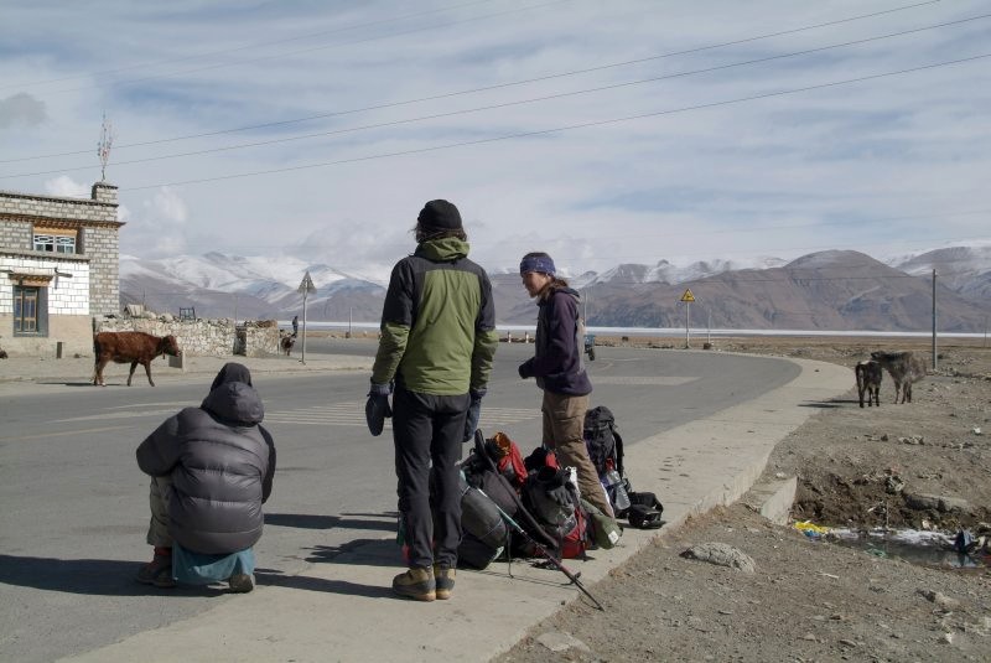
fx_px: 1295
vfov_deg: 28.7
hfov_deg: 41.9
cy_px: 332
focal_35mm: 47
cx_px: 496
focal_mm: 31
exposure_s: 1/250
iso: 100
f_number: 9.5
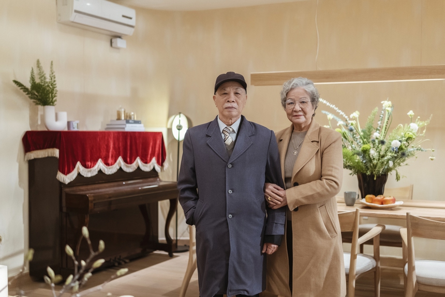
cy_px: 148
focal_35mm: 45
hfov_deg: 43.6
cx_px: 222
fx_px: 556
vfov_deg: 29.9
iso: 1250
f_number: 1.6
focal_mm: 30
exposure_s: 1/250
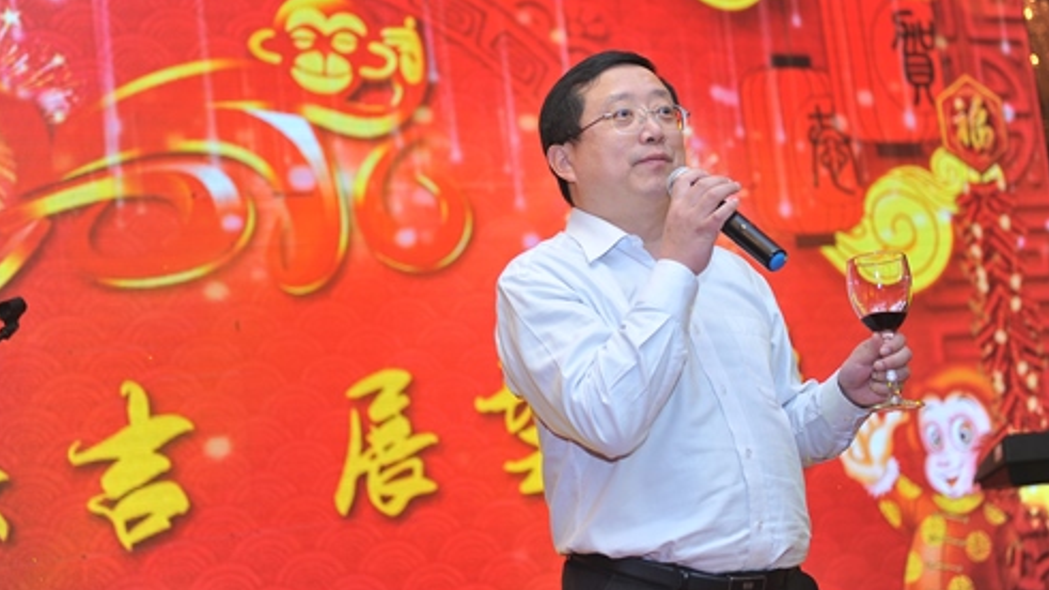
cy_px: 247
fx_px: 1780
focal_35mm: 64
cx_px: 523
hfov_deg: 32.8
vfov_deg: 18.8
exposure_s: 1/250
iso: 640
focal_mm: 60
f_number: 2.8
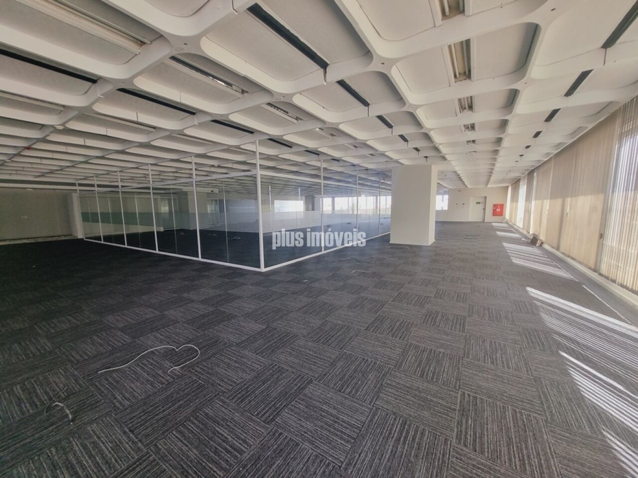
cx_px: 319
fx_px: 240
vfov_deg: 89.9
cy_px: 239
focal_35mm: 13
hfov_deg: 106.2
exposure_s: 1/60
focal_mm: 1.74
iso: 64
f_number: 2.2
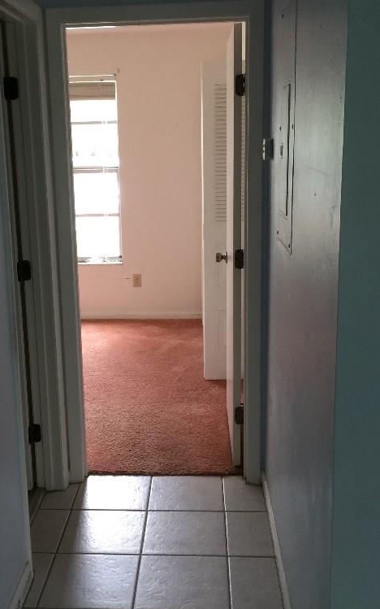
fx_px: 696
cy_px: 299
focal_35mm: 42
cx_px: 153
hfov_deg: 30.5
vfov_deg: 47.2
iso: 50
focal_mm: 4.15
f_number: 2.2
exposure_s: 1/30
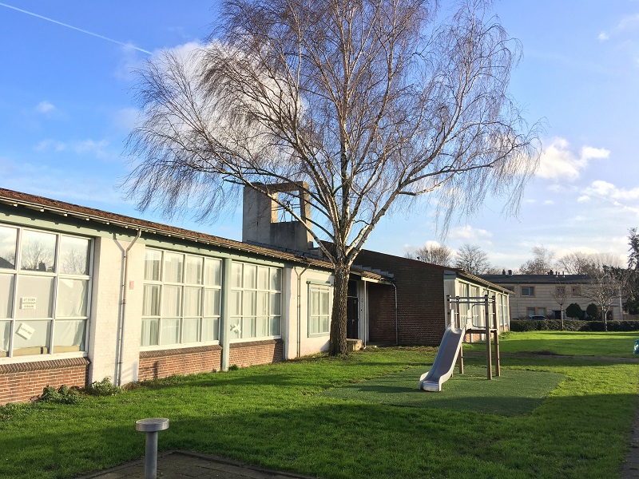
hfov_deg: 61.7
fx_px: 535
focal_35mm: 29
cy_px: 240
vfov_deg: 48.2
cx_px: 320
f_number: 2.2
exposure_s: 1/487
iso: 25
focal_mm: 4.15
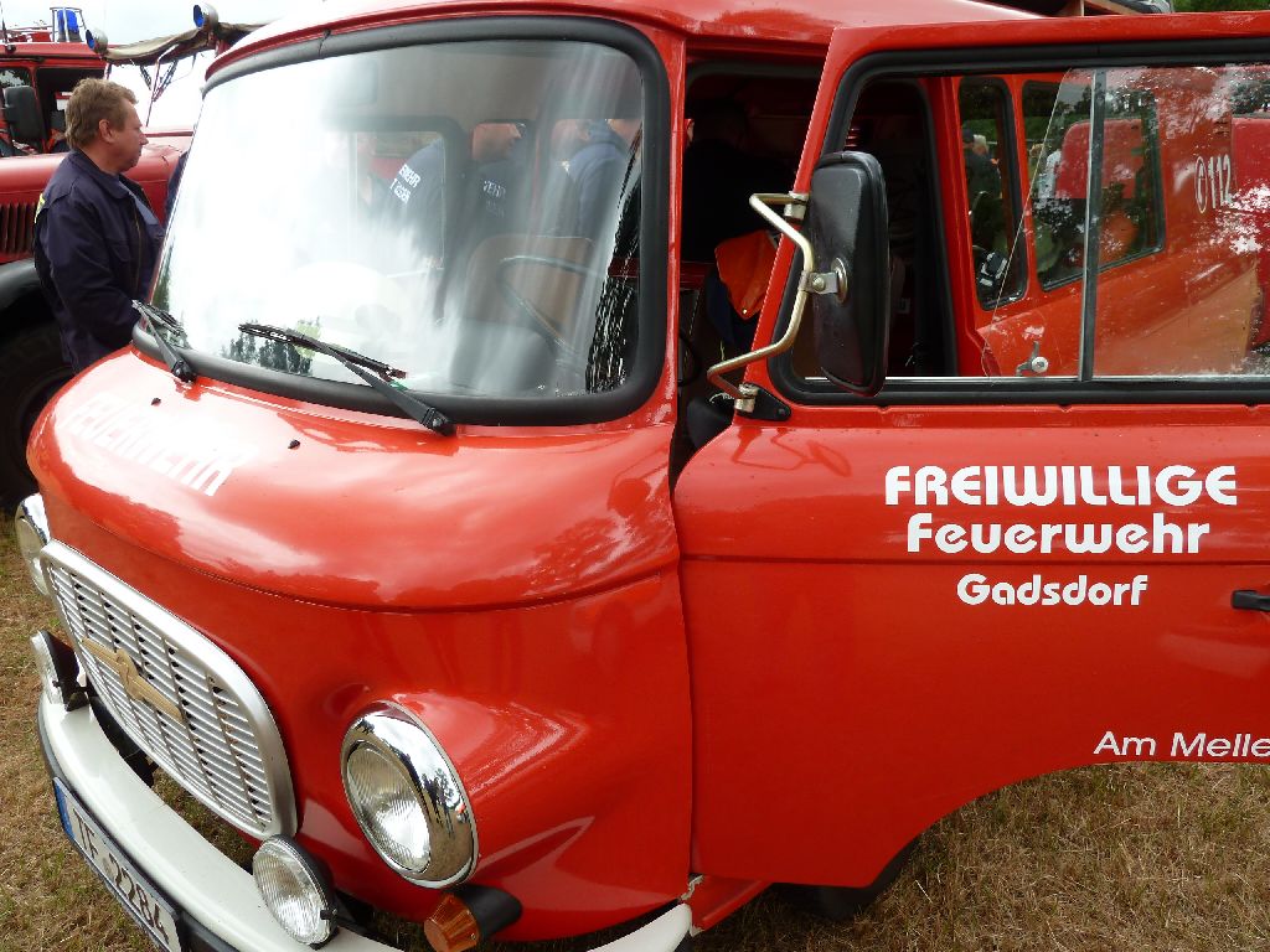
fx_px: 917
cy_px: 476
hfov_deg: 69.4
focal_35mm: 25
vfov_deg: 54.9
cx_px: 635
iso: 80
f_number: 3.5
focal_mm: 4.1
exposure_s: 1/125
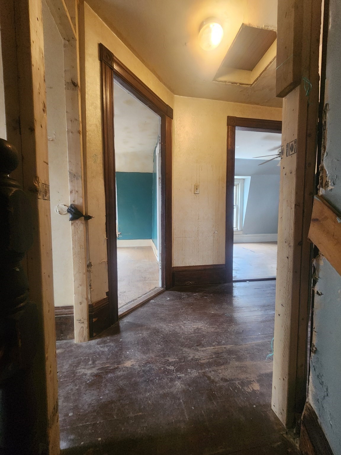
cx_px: 170
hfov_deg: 89.9
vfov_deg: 106.2
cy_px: 228
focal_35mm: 13
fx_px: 171
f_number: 2.2
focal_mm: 2.2
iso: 640
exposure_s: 1/30
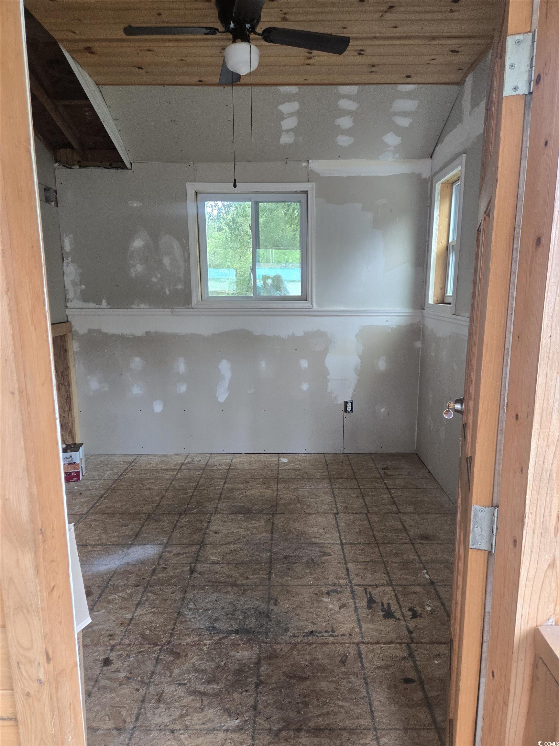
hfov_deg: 58.9
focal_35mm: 23
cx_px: 280
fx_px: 495
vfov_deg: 73.9
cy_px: 373
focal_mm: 5.4
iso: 160
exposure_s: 1/180
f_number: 1.8
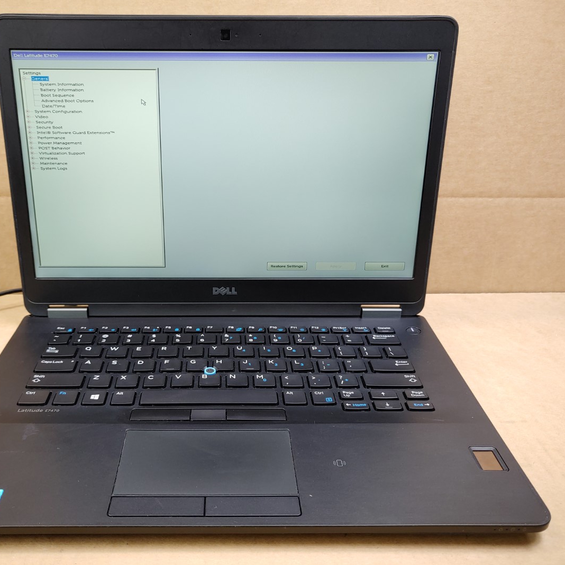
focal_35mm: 31
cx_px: 230
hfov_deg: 52.2
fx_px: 572
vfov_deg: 52.5
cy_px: 283
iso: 50
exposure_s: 1/60
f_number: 1.8
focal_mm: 4.36
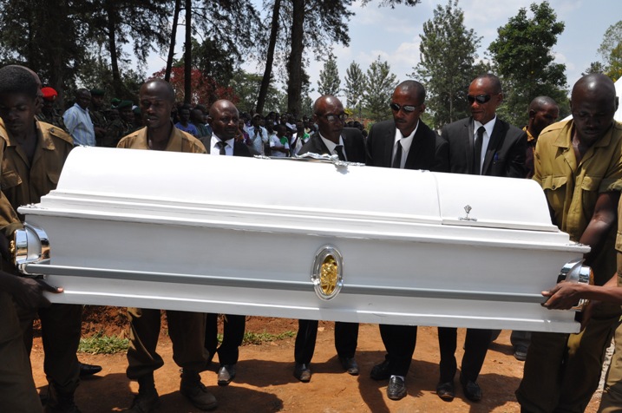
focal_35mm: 32
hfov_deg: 59.6
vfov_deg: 41.6
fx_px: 544
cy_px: 206
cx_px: 311
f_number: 13
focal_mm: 21
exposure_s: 1/640
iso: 500
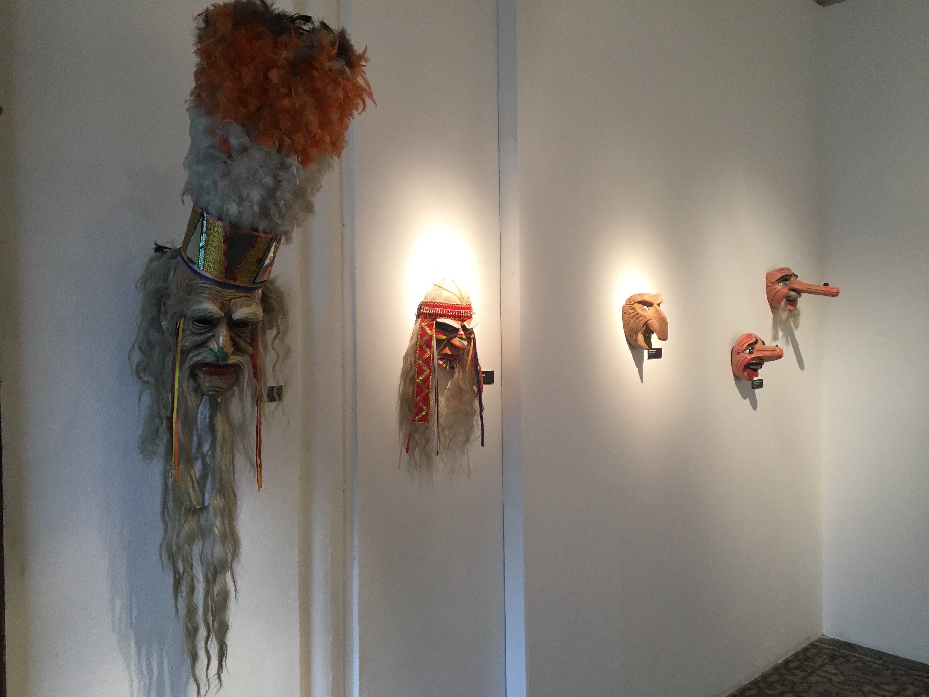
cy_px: 348
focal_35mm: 29
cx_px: 464
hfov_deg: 61.7
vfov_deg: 48.2
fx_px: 778
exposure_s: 1/33
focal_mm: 4.15
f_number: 2.2
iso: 64
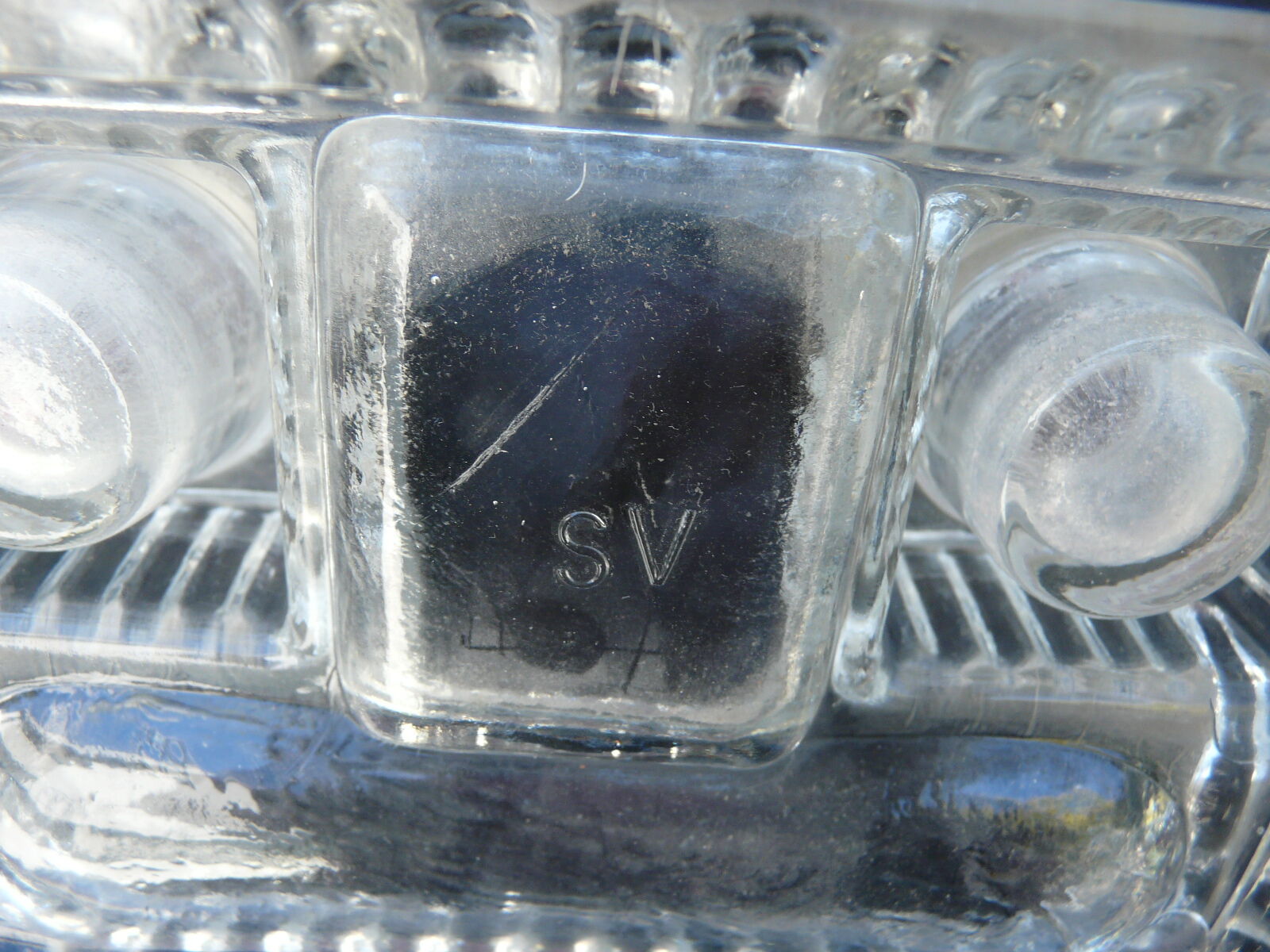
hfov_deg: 63.4
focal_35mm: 28
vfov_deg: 49.7
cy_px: 476
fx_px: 1027
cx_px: 635
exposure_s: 1/50
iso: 100
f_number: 2.8
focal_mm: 4.6
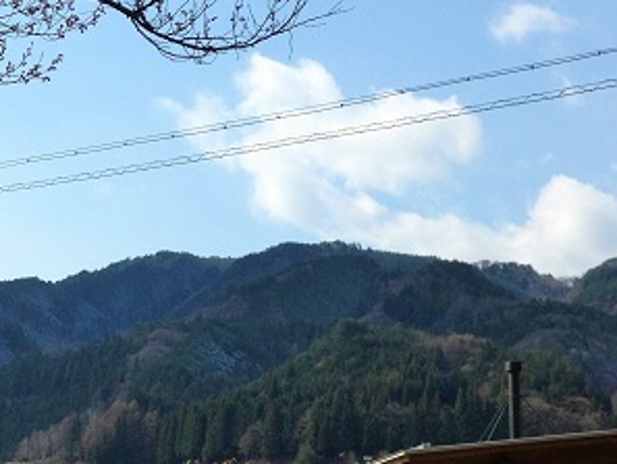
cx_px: 291
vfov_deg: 18.6
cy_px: 331
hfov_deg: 24.7
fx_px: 1409
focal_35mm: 79
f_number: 2.4
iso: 50
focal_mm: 4.13
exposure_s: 1/1642
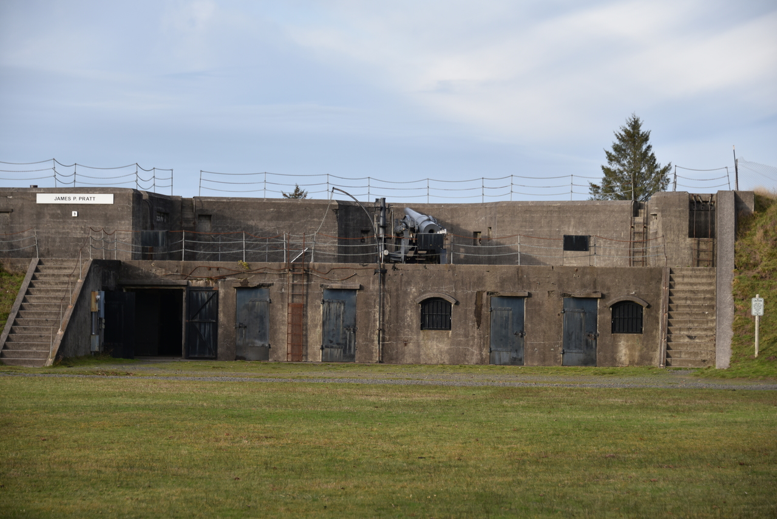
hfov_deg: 19.5
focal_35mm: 105
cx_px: 388
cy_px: 260
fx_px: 2267
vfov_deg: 13.0
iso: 125
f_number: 5.3
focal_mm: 105
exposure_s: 1/250
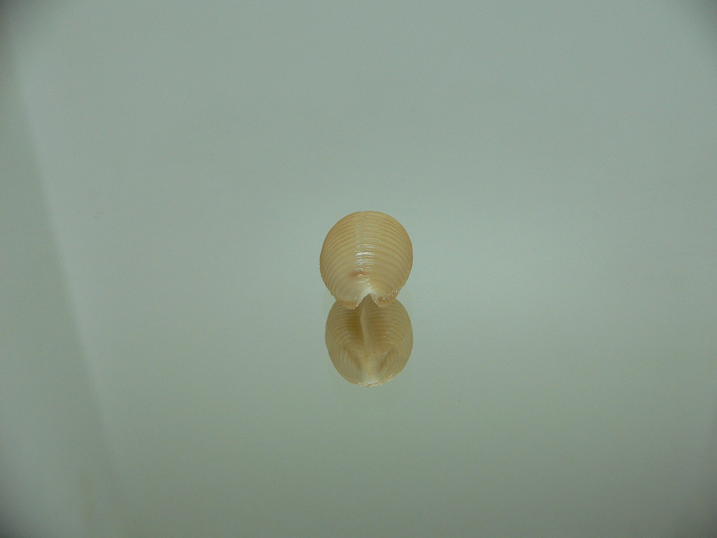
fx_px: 725
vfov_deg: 40.7
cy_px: 269
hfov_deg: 52.6
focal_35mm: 35
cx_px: 358
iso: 100
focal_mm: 4.6
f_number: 2.8
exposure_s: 1/60
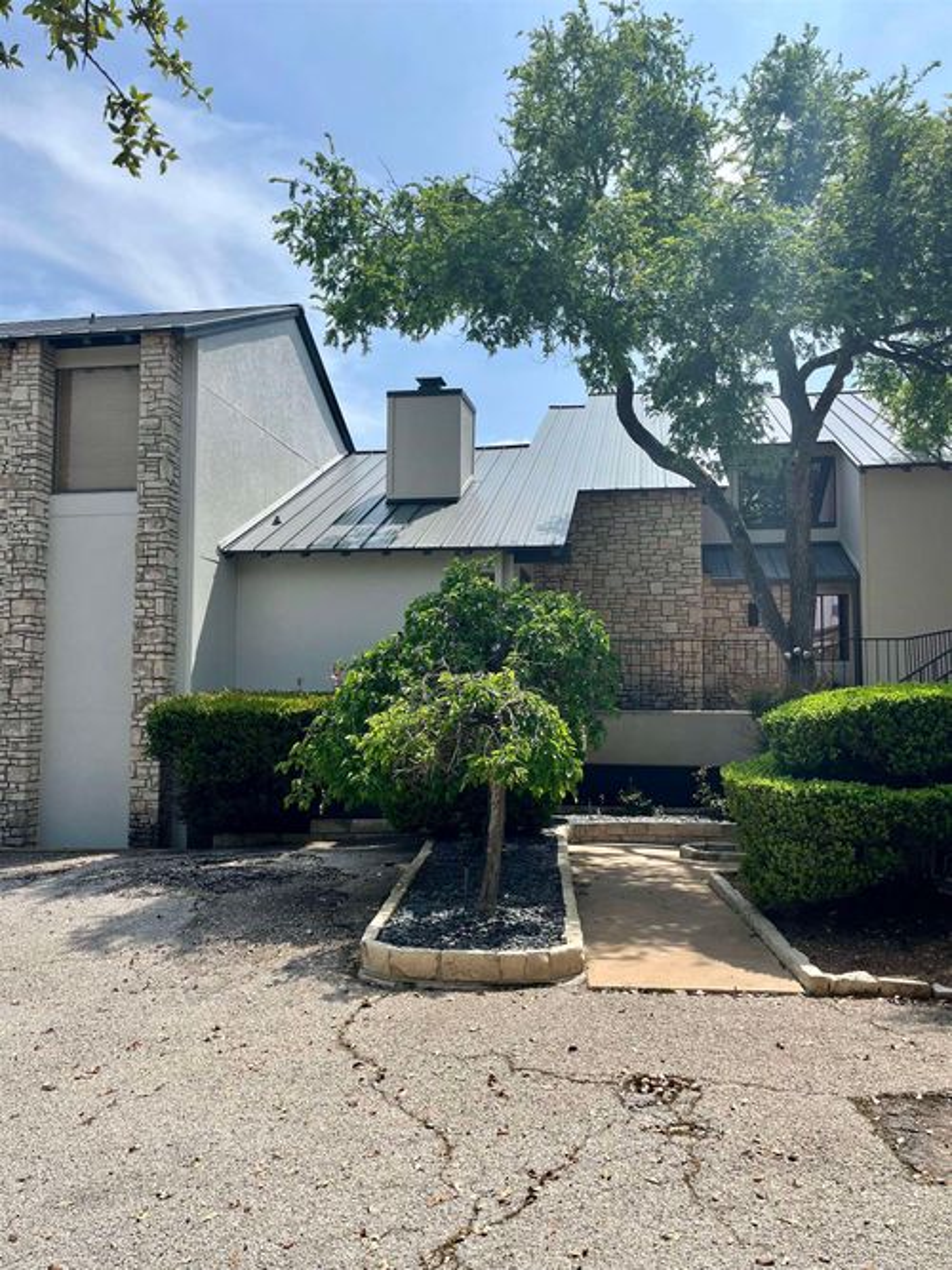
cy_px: 635
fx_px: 954
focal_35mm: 26
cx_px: 476
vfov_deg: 67.3
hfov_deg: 53.0
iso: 50
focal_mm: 5.1
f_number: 1.6
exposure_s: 1/4310
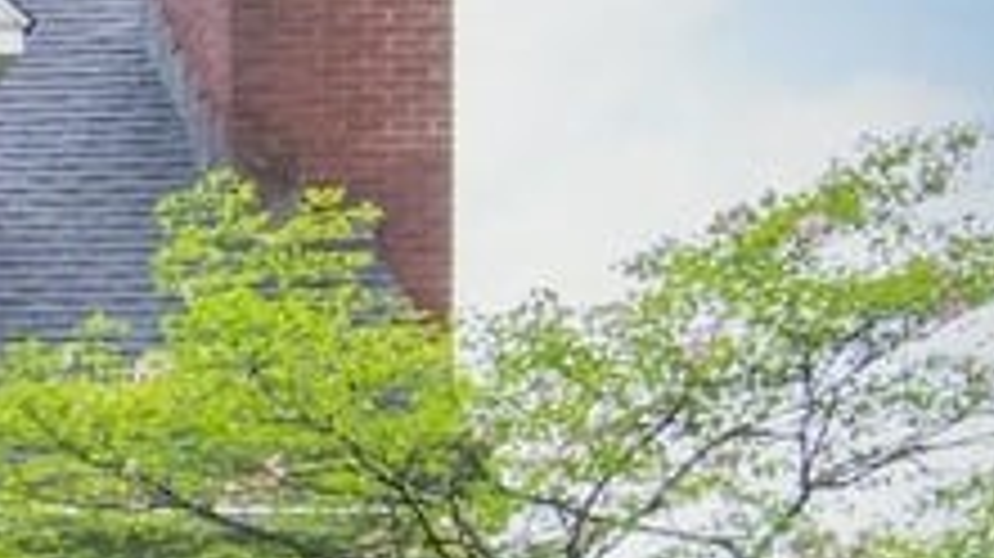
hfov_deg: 10.5
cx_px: -1556
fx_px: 4504
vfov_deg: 7.0
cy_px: 878
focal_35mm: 171
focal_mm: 20
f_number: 11
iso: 1250
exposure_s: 1/250
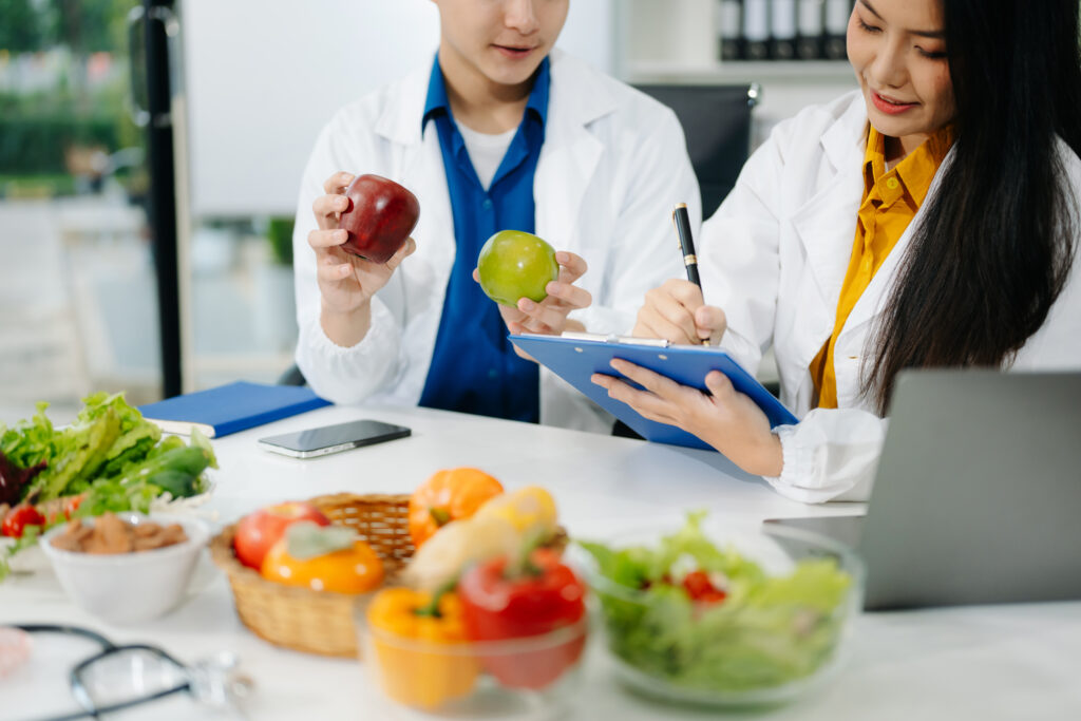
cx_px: 540
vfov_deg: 27.0
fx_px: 1501
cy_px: 360
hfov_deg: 39.6
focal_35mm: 50
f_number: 1.8
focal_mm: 50
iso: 500
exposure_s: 1/250
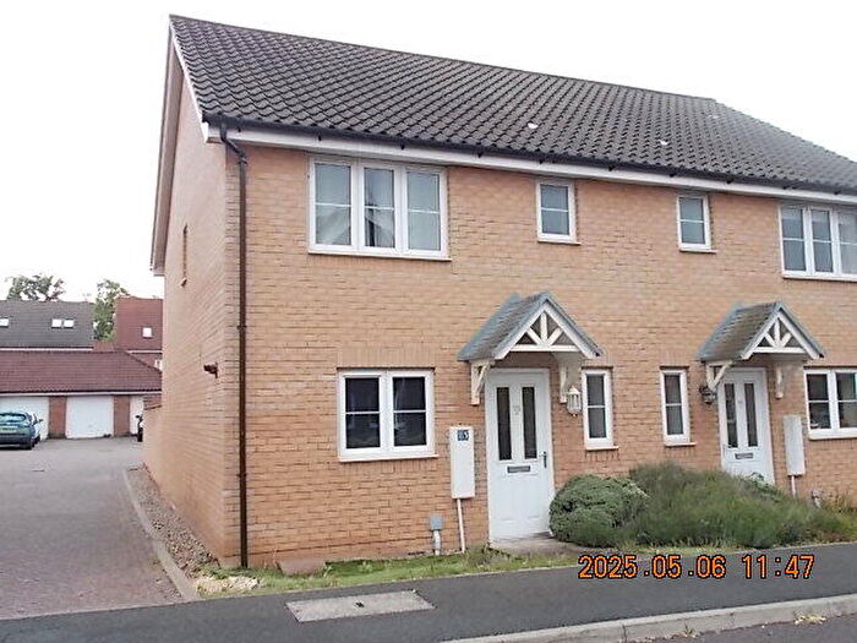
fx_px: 842
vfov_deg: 41.8
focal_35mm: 34
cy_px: 322
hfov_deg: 54.0
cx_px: 428
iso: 80
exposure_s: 1/125
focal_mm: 6
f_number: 3.6
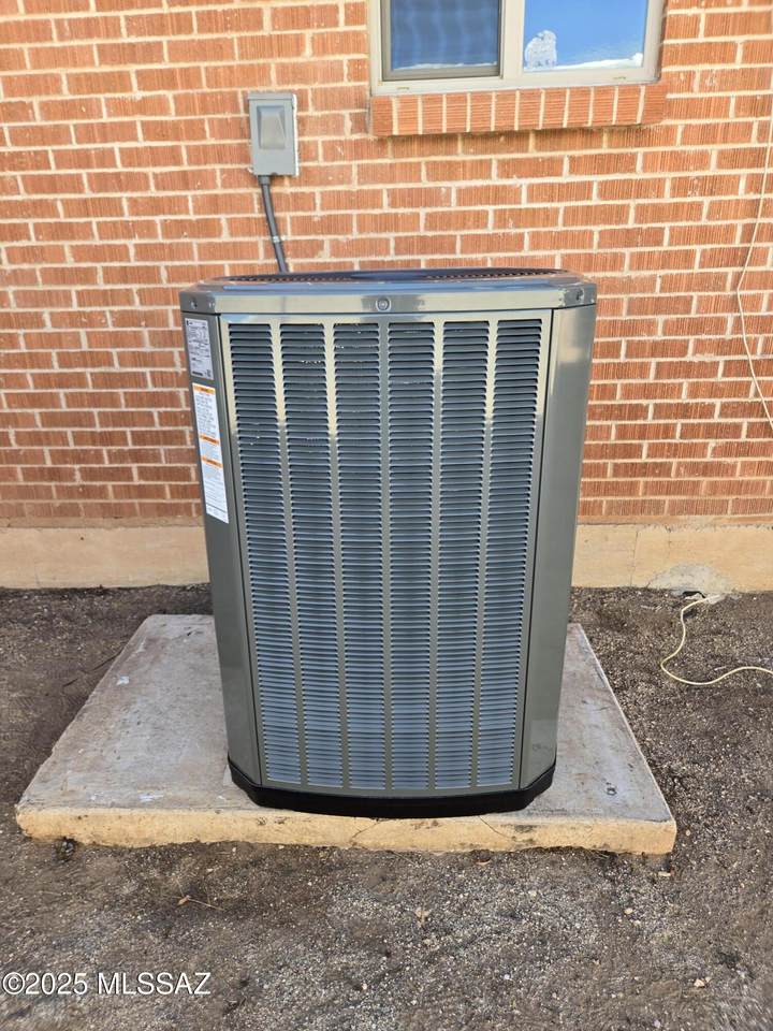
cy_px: 516
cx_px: 386
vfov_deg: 73.9
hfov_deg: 58.9
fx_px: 685
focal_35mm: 23
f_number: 1.8
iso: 32
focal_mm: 5.4
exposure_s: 1/180
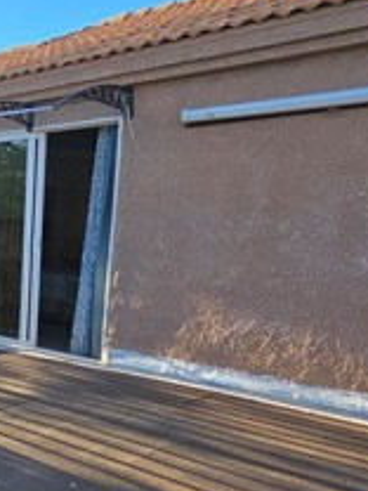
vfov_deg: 46.4
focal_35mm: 40
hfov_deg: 30.0
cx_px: -87
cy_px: 309
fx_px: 567
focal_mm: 2.2
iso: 50
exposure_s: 1/1154
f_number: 2.2
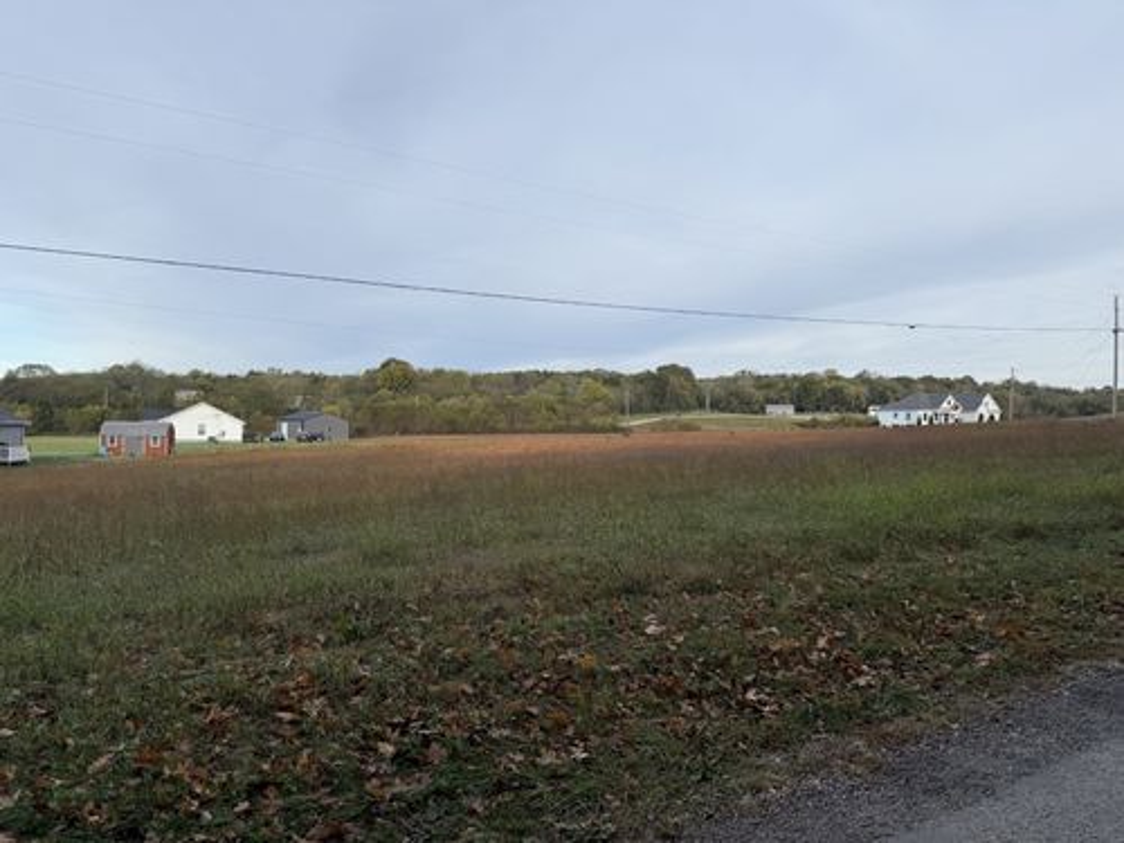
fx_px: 779
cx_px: 562
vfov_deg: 56.8
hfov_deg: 71.6
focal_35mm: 24
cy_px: 422
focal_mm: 6.76
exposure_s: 1/2232
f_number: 1.78
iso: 80
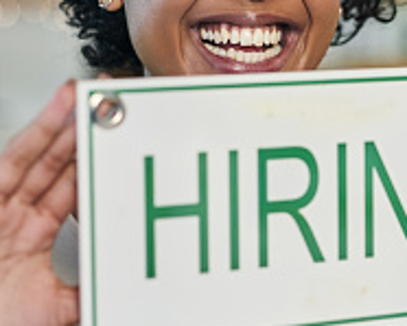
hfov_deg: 15.0
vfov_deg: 12.0
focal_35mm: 128
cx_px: 228
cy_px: 91
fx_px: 1543
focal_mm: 50
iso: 400
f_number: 2
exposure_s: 1/320
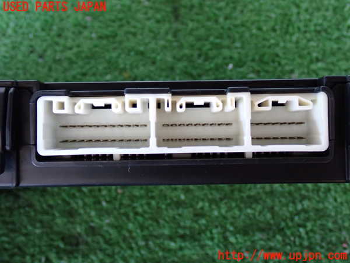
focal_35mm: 50
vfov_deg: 29.1
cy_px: 132
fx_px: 506
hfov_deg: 38.2
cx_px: 175
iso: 640
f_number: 3.2
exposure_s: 1/50
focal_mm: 9.01
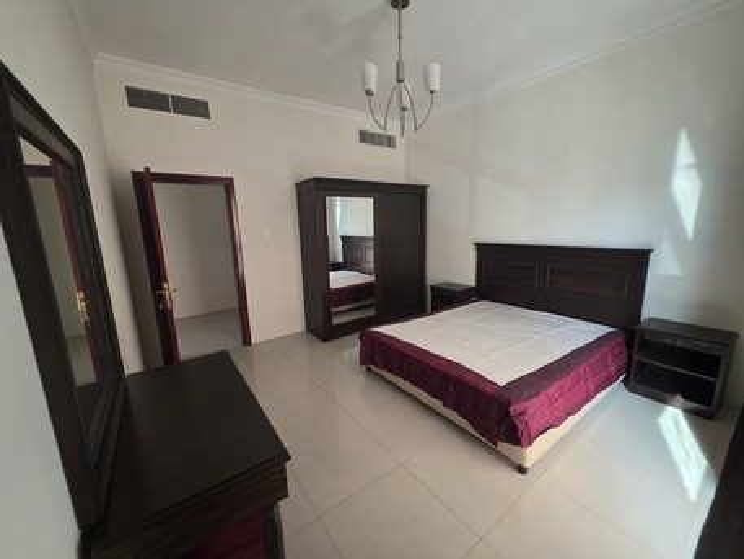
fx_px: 279
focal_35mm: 13
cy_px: 280
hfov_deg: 106.2
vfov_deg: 89.9
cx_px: 372
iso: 200
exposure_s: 1/60
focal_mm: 2.2
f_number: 1.9
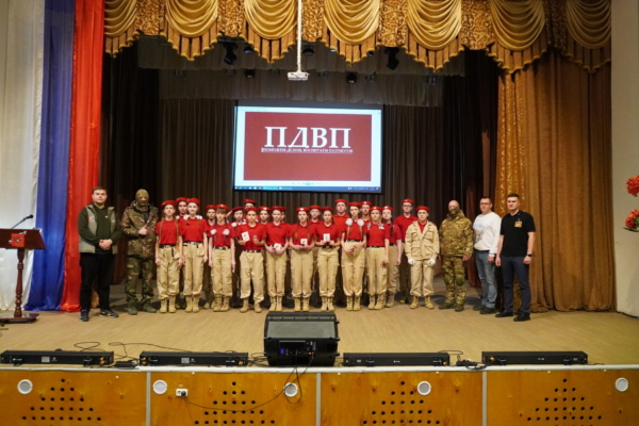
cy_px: 213
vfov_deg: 53.1
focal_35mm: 24
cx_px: 320
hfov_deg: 73.7
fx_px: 426
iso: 3200
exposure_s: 1/200
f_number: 3.5
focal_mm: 16
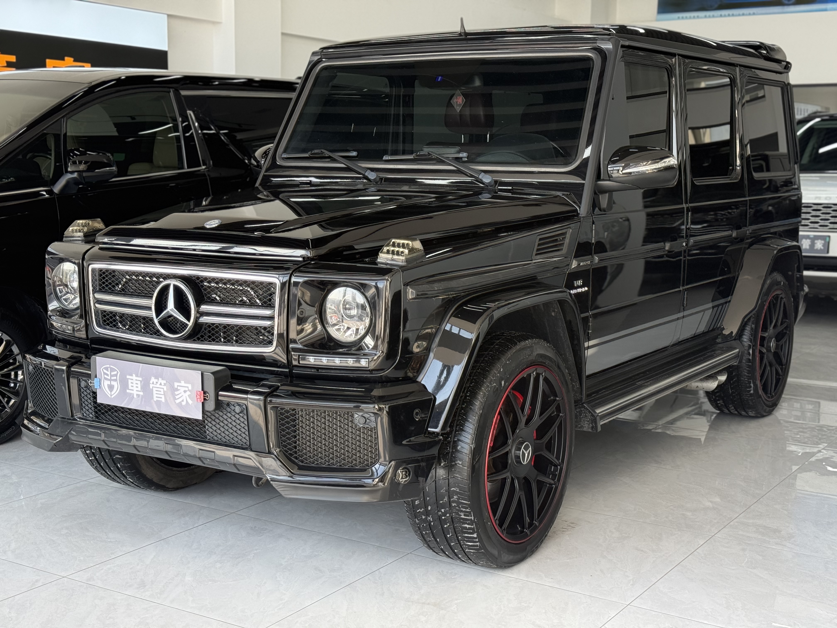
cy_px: 314
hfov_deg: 39.7
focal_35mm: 48
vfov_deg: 30.3
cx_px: 418
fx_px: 1161
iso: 100
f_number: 1.78
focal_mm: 6.76
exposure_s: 1/242
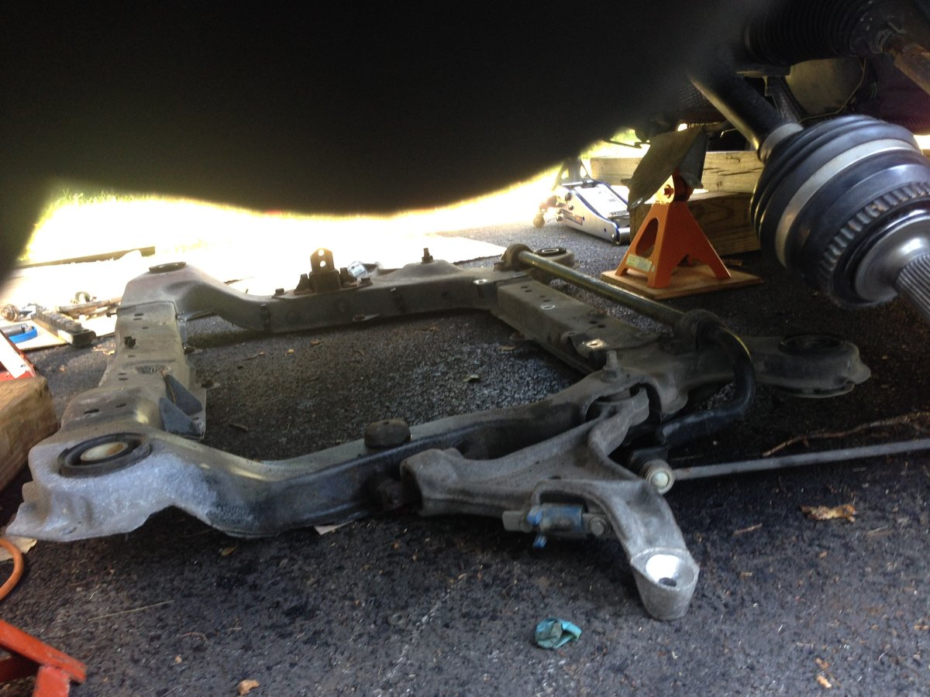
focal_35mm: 33
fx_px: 887
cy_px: 348
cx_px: 465
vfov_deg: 42.9
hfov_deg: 55.4
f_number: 2.4
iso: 80
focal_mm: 4.12
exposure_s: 1/20
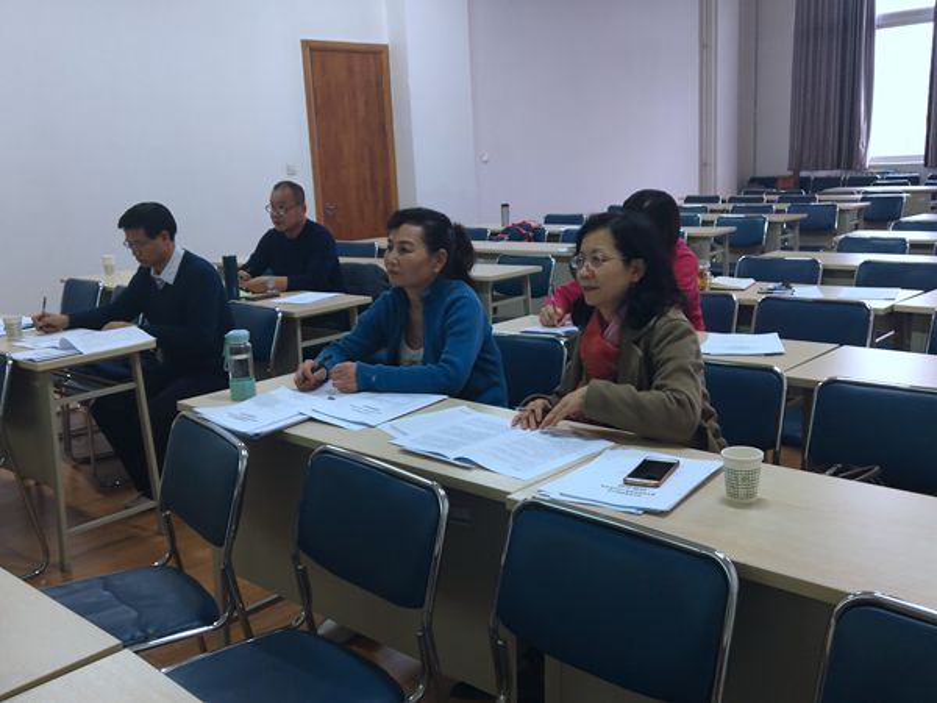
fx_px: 1029
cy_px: 352
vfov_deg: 37.7
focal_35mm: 38
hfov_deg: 49.0
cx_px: 468
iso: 193
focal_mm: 3.95
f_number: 1.8
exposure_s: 1/50
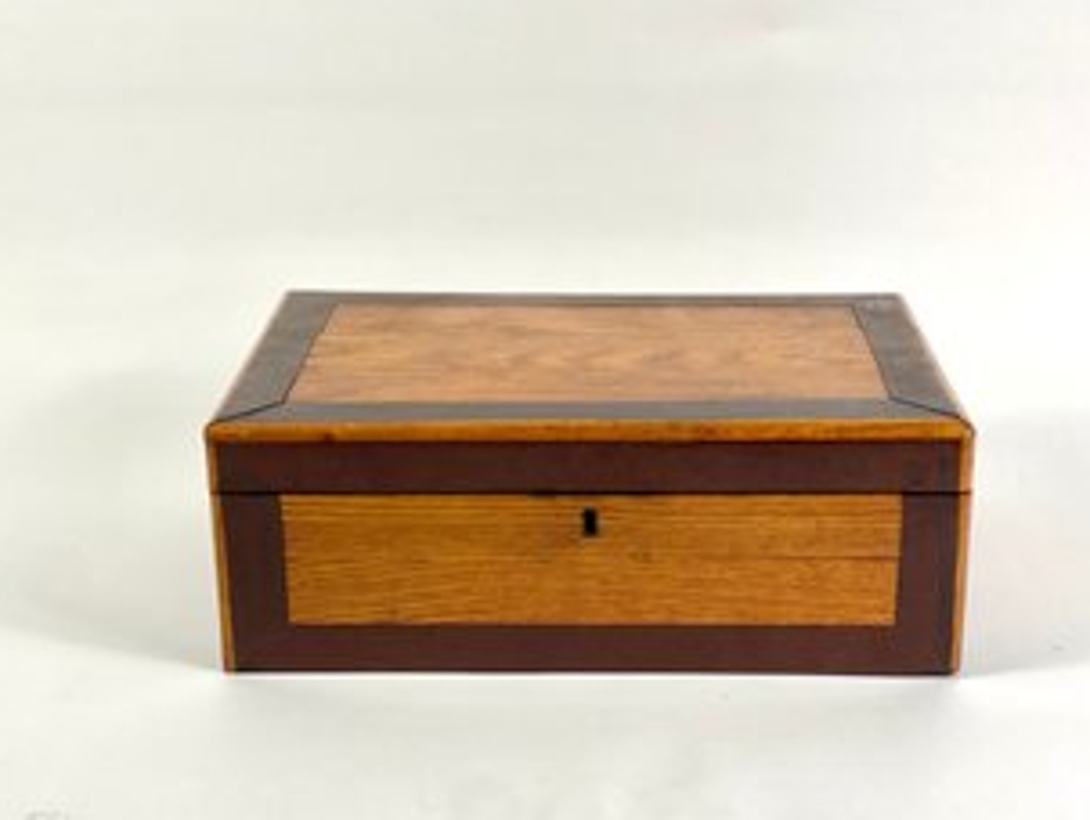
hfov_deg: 32.7
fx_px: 1859
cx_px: 568
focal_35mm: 59
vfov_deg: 24.8
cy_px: 450
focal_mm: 6
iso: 20
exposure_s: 1/120
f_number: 2
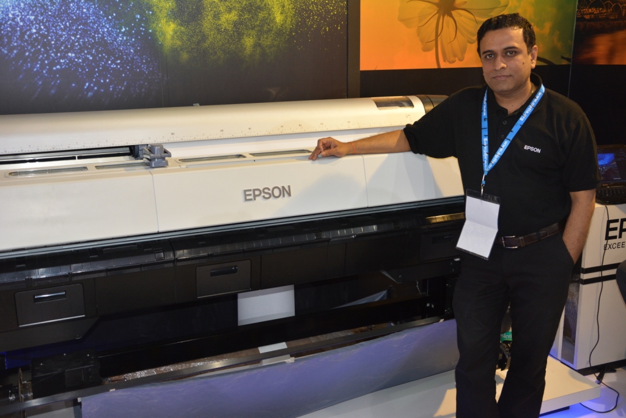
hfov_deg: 51.3
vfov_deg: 35.5
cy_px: 209
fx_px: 652
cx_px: 313
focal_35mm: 38
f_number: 4
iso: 640
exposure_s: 1/60
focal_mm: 25
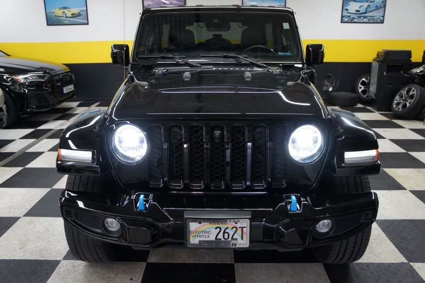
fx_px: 354
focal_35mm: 30
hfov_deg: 62.0
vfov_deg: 43.5
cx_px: 212
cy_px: 142
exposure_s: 1/80
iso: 800
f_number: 4
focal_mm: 20
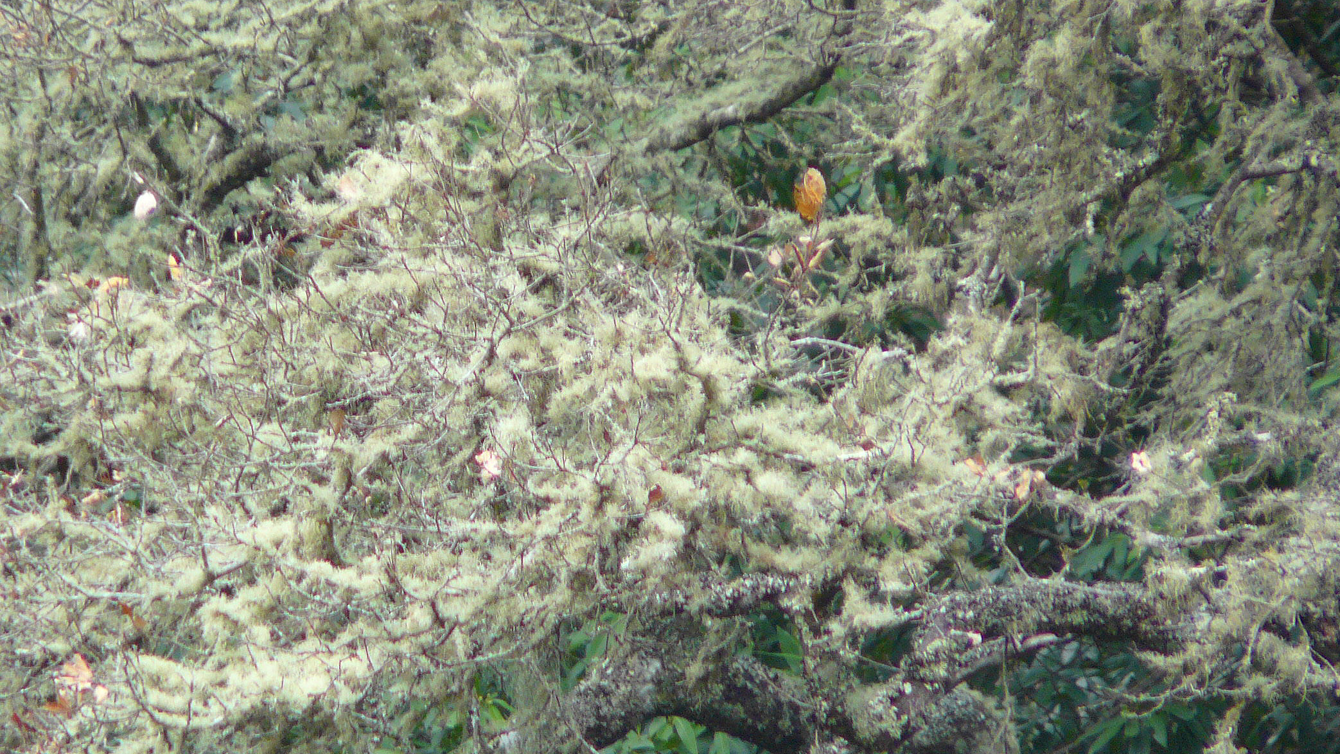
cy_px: 548
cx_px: 421
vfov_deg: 1.8
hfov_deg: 3.1
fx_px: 24626
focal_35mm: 693
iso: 100
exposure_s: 1/80
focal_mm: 72
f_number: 3.3
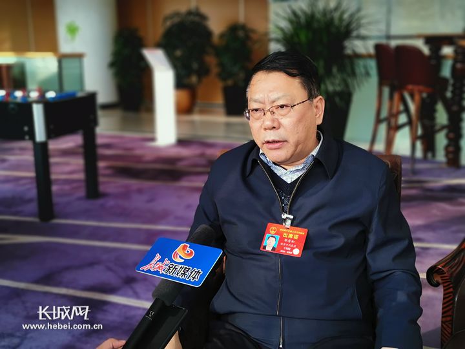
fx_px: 564
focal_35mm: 42
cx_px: 232
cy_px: 174
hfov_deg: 44.8
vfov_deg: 34.3
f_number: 1.8
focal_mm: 4.75
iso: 50
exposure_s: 1/136
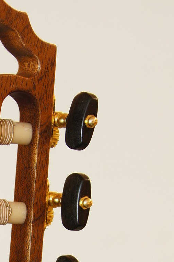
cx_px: -32
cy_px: 344
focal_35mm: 202
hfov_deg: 6.7
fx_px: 1471
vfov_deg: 10.0
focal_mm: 45
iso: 100
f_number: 5
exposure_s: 1/8
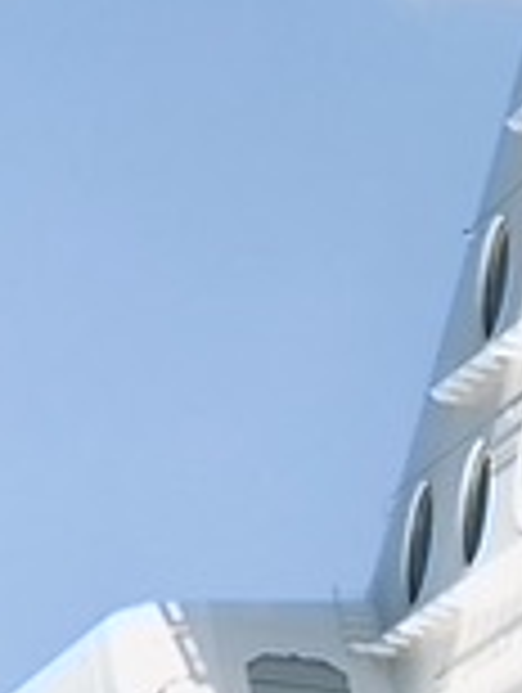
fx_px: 7599
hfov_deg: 3.9
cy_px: -693
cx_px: 999
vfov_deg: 5.1
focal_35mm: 379
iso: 20
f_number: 2.8
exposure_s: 1/762
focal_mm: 6.6
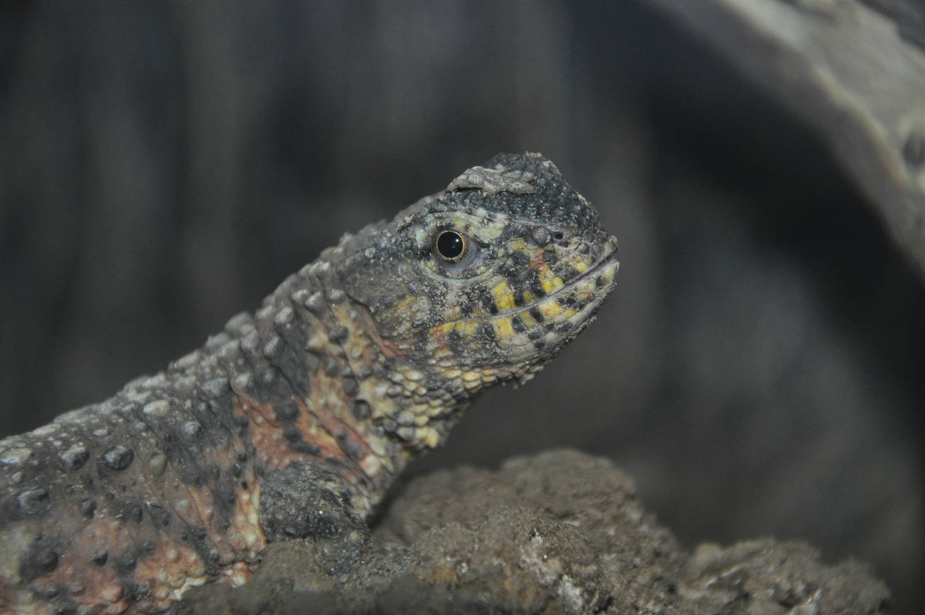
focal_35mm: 158
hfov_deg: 13.1
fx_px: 4042
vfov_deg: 8.7
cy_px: 308
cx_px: 462
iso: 800
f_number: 5.6
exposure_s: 1/60
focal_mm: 105
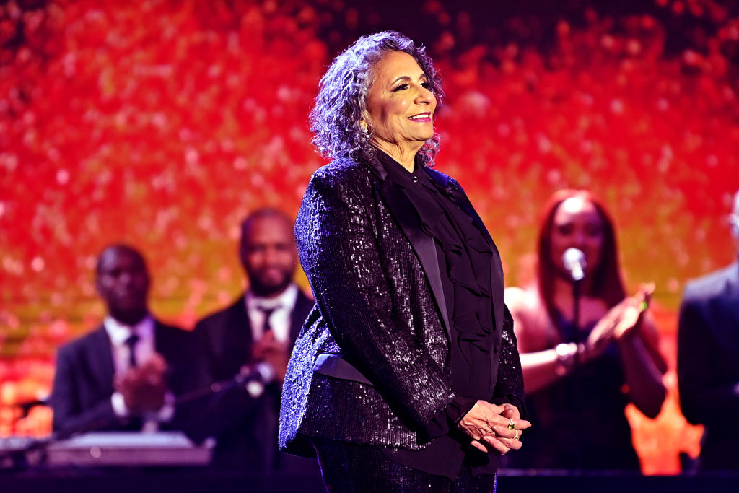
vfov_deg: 4.6
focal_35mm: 300
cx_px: 370
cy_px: 246
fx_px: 6159
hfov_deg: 6.9
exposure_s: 1/250
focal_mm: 200
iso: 3200
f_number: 3.2
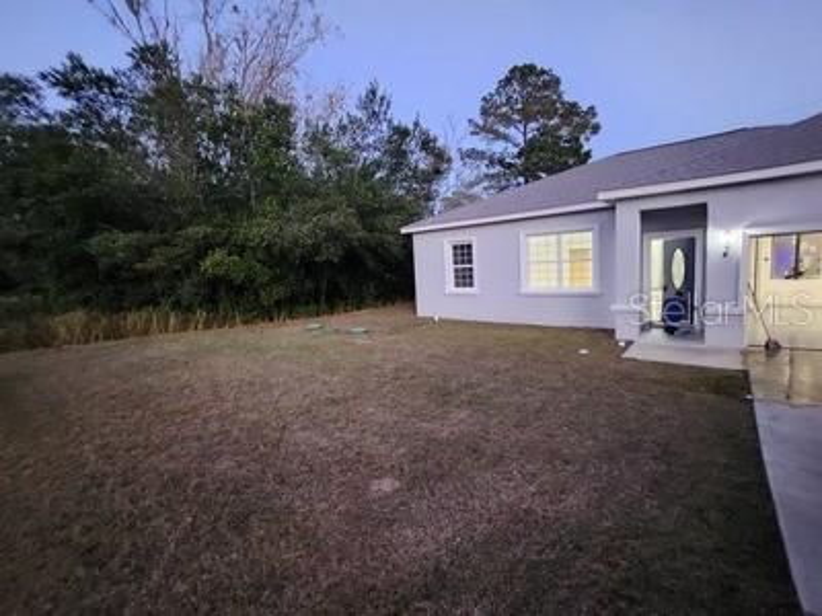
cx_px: 411
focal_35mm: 13
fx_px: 309
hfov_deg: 106.2
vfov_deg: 89.9
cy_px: 308
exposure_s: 1/24
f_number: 2.2
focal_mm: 1.7
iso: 800
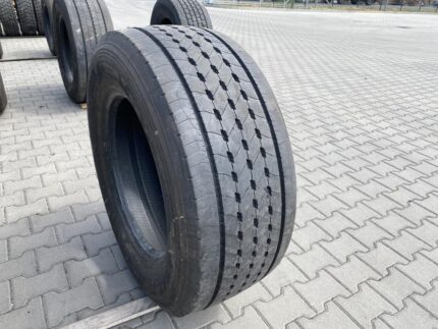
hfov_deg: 67.3
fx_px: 329
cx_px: 219
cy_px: 164
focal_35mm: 26
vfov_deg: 53.1
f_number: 1.8
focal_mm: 4.25
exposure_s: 1/1093
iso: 32
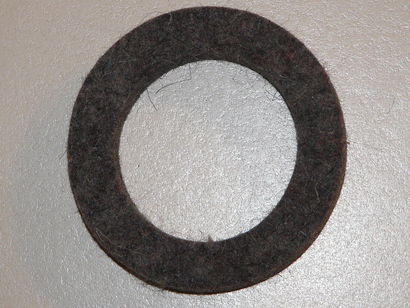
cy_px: 154
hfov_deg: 9.6
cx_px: 205
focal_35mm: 206
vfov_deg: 7.2
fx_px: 2440
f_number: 3.6
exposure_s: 1/60
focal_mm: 21.1
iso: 100
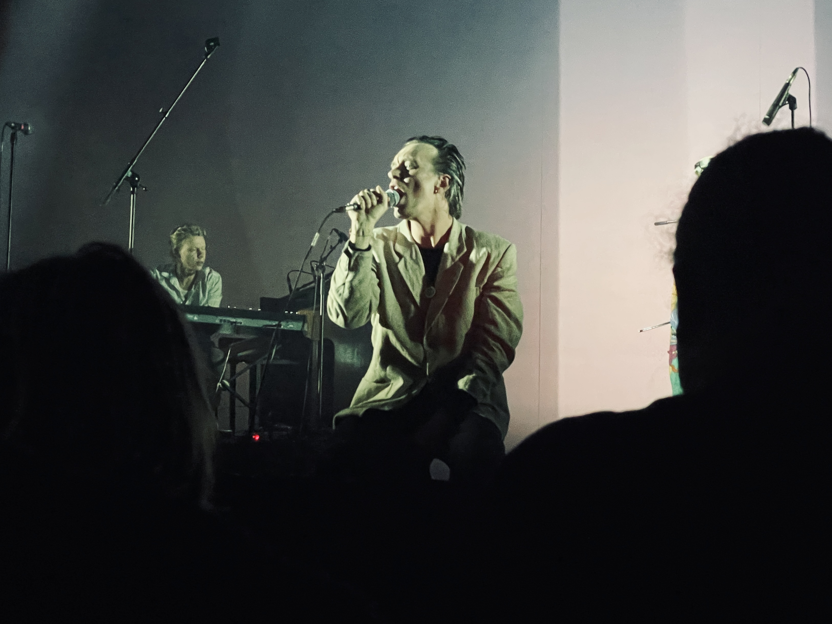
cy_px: 312
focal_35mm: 52
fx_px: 1250
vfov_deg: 28.0
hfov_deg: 36.8
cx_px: 416
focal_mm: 6
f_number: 2
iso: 500
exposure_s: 1/60
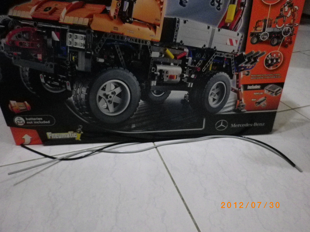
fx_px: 251
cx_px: 155
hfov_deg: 63.4
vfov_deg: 49.7
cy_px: 116
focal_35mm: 28
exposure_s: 1/30
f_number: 3.2
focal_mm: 5
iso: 800
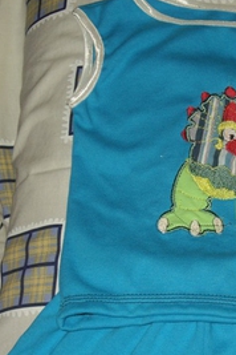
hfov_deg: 11.9
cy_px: 237
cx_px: 208
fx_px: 1121
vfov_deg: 17.9
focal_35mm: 114
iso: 200
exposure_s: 1/80
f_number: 3.8
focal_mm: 13.7
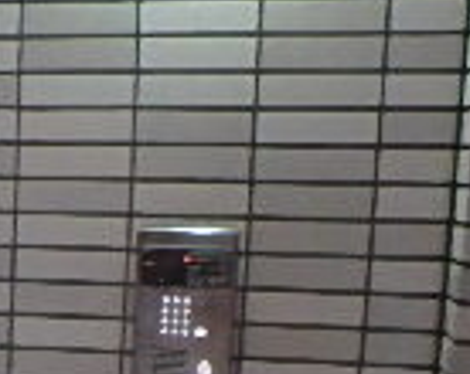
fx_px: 1320
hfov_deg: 18.7
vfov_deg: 15.3
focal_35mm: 95
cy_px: 496
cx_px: -143
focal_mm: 3.7
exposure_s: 1/8
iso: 800
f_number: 3.5
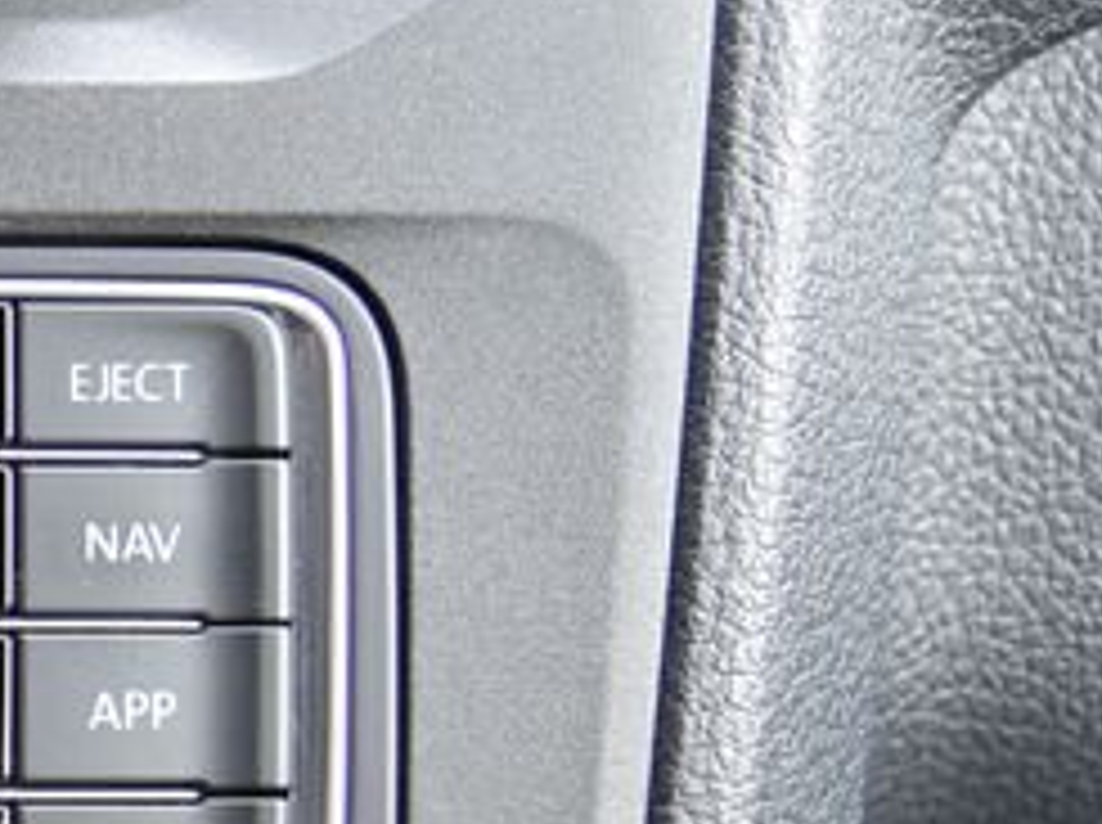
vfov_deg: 10.5
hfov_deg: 12.3
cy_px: 576
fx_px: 4482
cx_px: -1115
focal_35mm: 141
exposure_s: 1/40
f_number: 4
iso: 500
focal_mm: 35
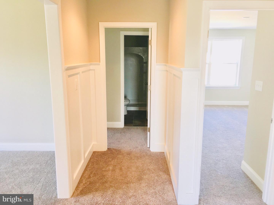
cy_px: 102
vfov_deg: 48.2
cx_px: 137
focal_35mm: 29
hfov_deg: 61.7
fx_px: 230
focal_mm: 4.15
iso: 40
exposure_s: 1/30
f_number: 2.2
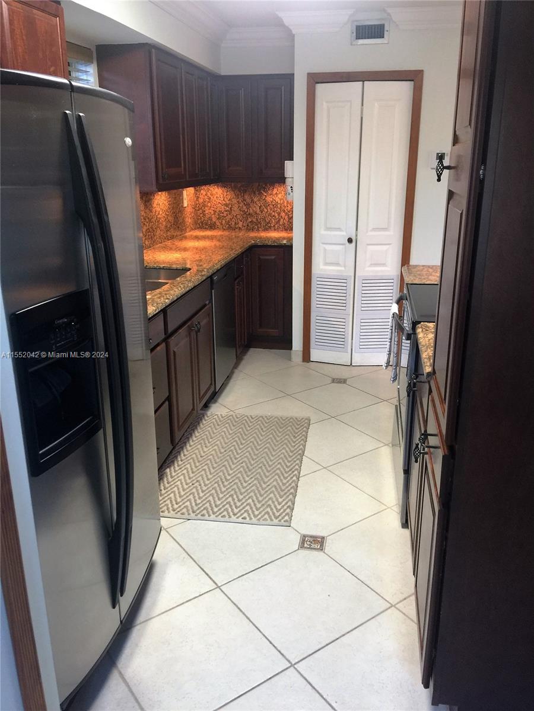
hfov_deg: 48.2
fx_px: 596
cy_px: 356
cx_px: 267
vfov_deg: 61.7
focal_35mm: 29
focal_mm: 4.15
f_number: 2.2
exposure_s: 1/15
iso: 80
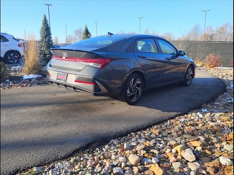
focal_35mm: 28
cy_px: 88
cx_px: 117
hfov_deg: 63.4
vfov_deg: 49.7
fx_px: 189
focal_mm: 4.26
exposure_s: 1/312
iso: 100
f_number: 1.8
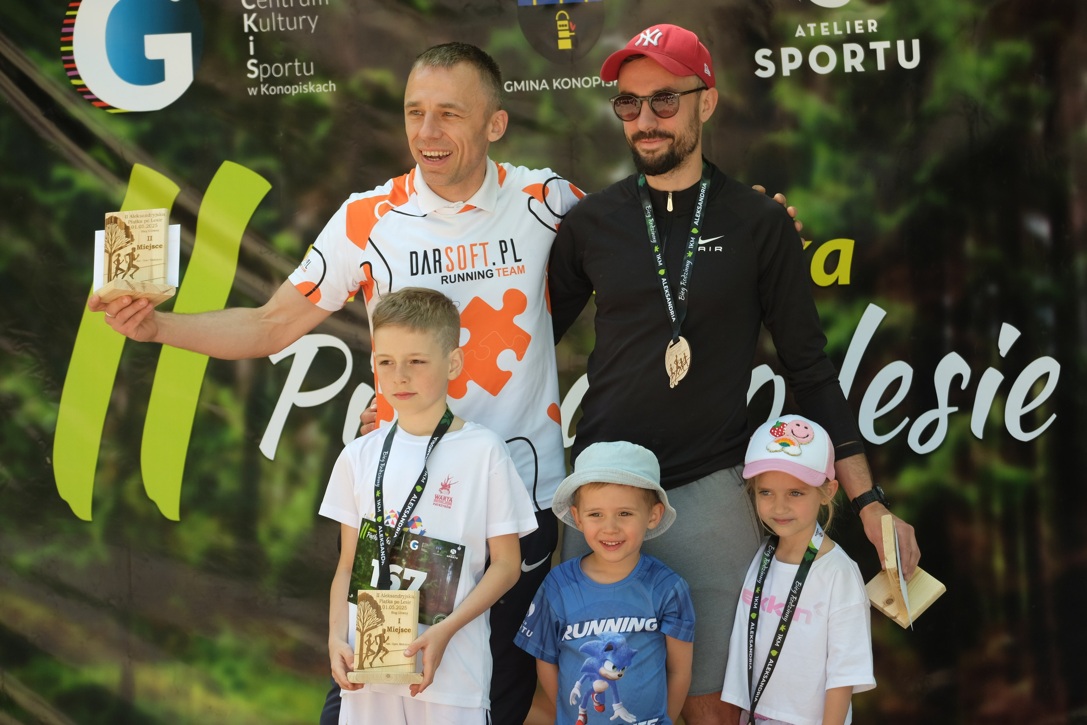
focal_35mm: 150
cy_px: 362
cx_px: 544
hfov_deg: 13.7
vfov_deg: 9.1
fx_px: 4529
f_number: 4.5
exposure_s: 1/120
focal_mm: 100
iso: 200
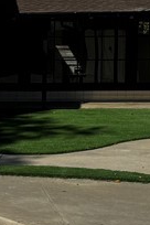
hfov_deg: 10.5
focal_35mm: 125
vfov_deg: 16.4
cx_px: -92
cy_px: 97
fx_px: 781
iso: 80
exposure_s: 1/6410
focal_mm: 6.76
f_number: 1.78
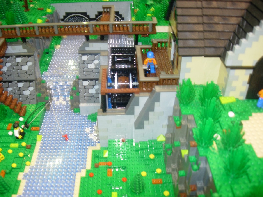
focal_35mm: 38
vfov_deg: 37.7
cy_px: 98
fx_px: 289
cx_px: 132
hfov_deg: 49.0
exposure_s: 1/10.9
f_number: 2.8
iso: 79
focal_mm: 7.8
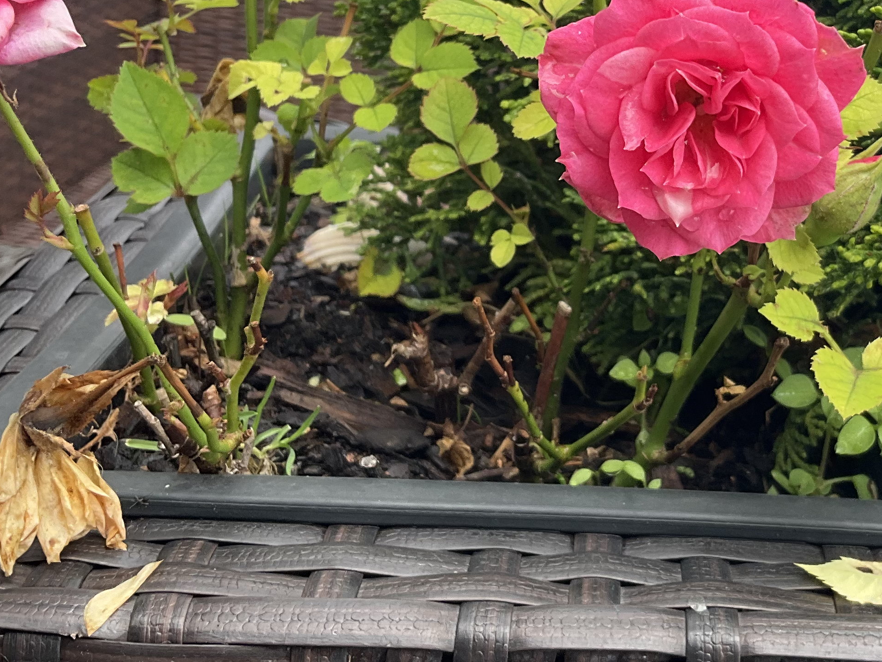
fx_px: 1554
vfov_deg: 23.7
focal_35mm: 61
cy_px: 140
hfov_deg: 30.9
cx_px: 703
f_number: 1.8
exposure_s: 1/185
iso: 25
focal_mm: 3
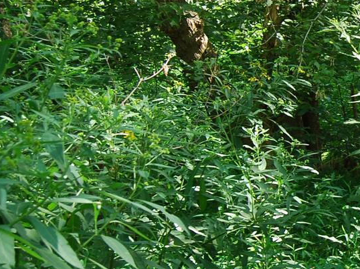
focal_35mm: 143
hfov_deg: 12.9
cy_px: 136
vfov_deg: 10.4
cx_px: 587
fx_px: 1487
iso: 200
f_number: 5.6
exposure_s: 1/60
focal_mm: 26
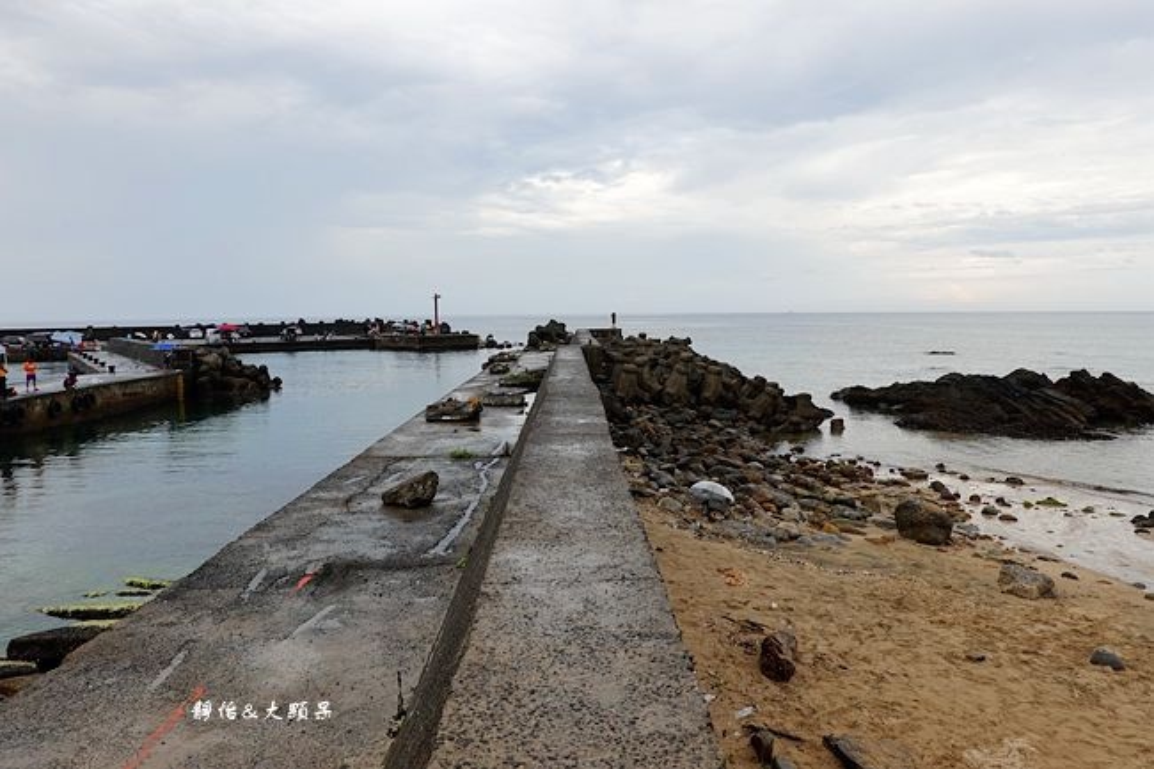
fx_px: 769
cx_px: 577
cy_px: 384
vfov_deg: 53.1
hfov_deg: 73.8
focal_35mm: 24
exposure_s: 1/200
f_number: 4
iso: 125
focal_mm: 9
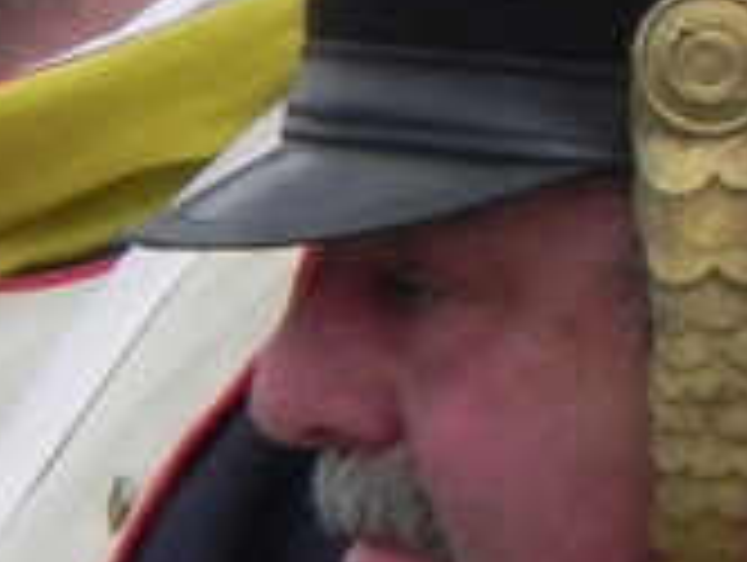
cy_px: 405
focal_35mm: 1304
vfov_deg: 1.1
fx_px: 28181
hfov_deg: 1.5
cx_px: -1188
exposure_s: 1/355
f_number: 7.1
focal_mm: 37.7
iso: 160
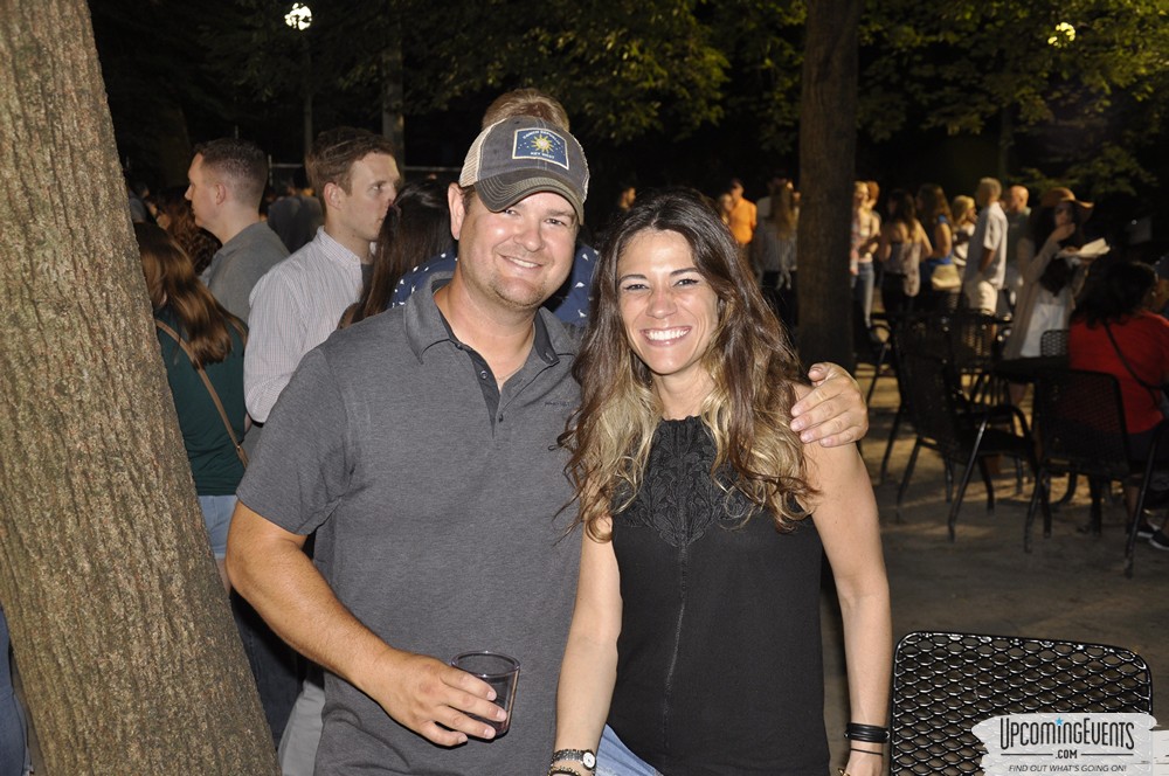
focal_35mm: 45
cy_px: 388
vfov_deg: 29.8
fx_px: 1459
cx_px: 584
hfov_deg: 43.7
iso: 400
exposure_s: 1/60
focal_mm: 30
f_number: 4.2
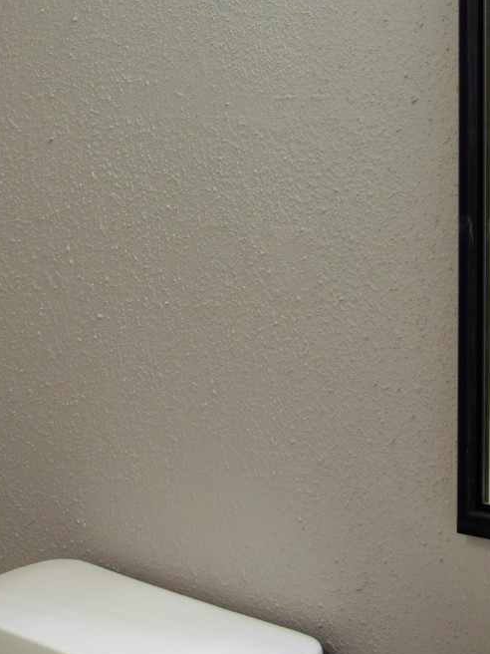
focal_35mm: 81
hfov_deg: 18.2
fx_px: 1529
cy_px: 269
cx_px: 293
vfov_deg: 24.1
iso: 400
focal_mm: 24
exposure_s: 1/80
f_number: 4
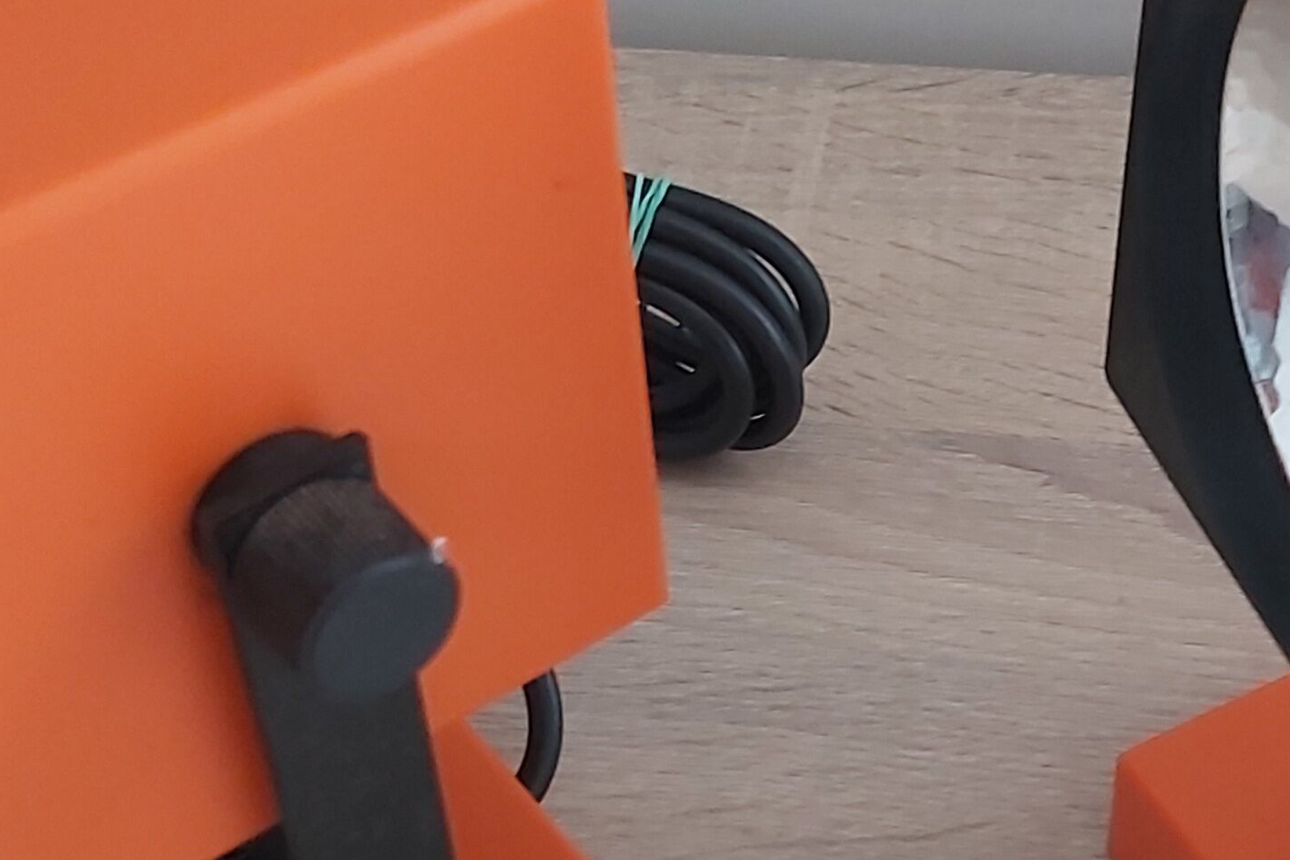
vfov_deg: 17.9
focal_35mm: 76
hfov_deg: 26.5
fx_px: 2723
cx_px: 838
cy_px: 609
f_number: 1.7
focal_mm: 3.92
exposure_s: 1/50
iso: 250
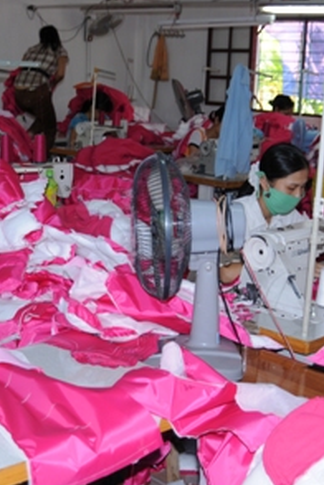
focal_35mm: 55
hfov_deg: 24.5
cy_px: 243
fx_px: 742
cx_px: 109
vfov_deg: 36.2
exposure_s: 1/60
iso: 200
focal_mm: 24
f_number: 3.5
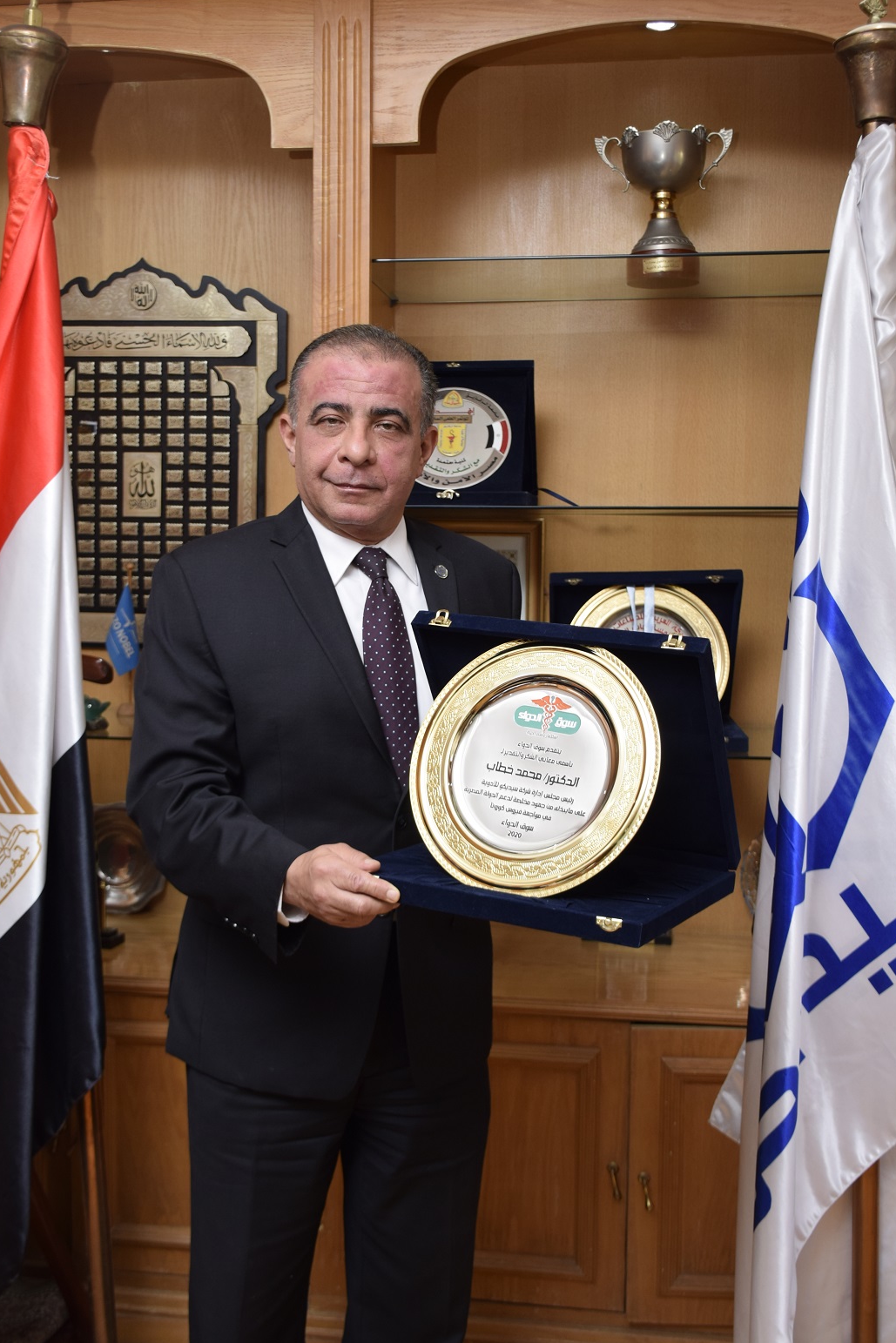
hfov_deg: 31.9
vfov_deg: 46.4
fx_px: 1568
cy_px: 625
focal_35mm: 42
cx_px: 400
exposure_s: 1/160
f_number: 3.8
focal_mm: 24
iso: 250
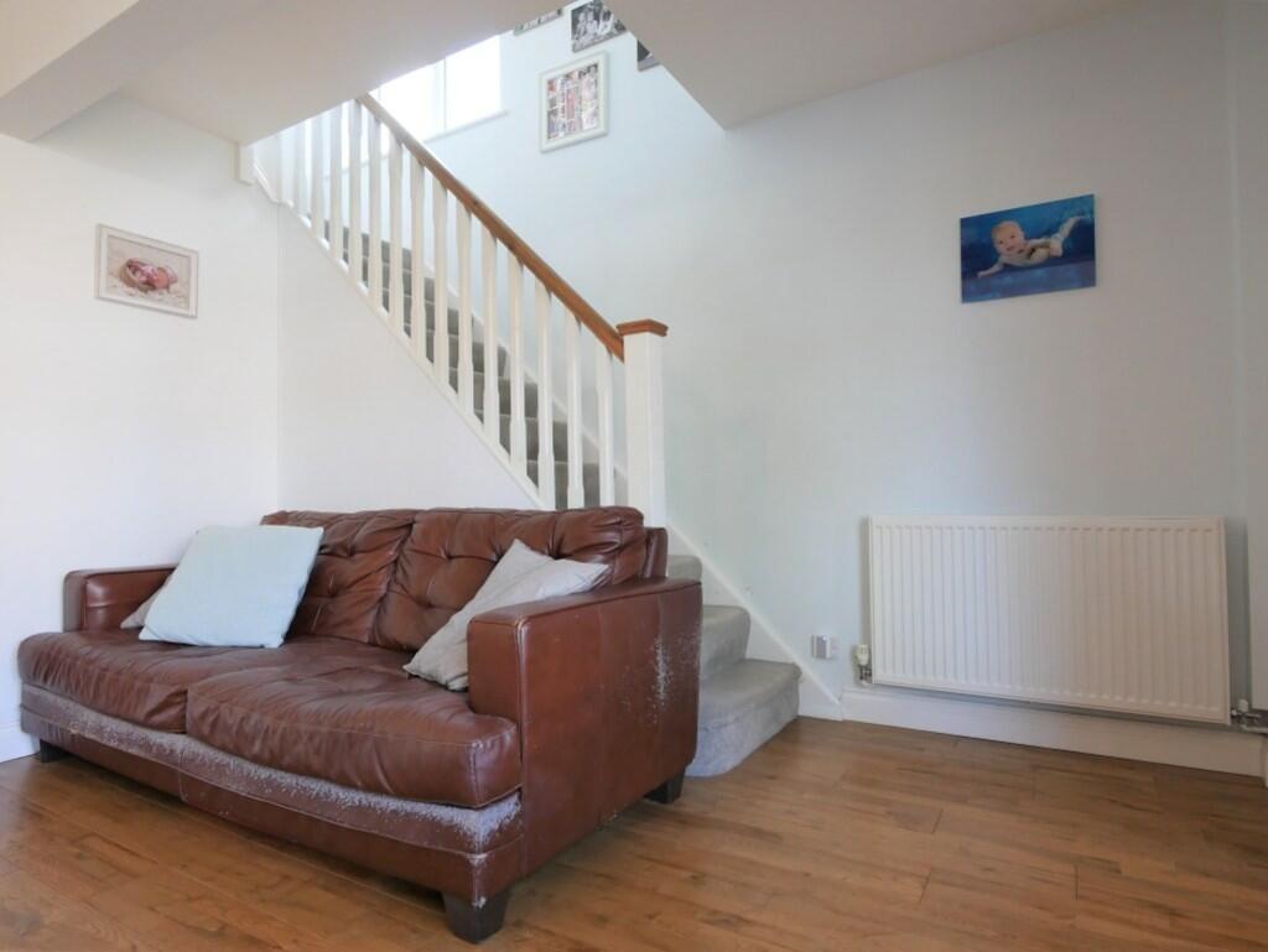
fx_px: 733
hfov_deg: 81.7
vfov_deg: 66.0
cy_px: 476
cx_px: 634
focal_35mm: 20
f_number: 4
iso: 800
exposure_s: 1/60
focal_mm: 10
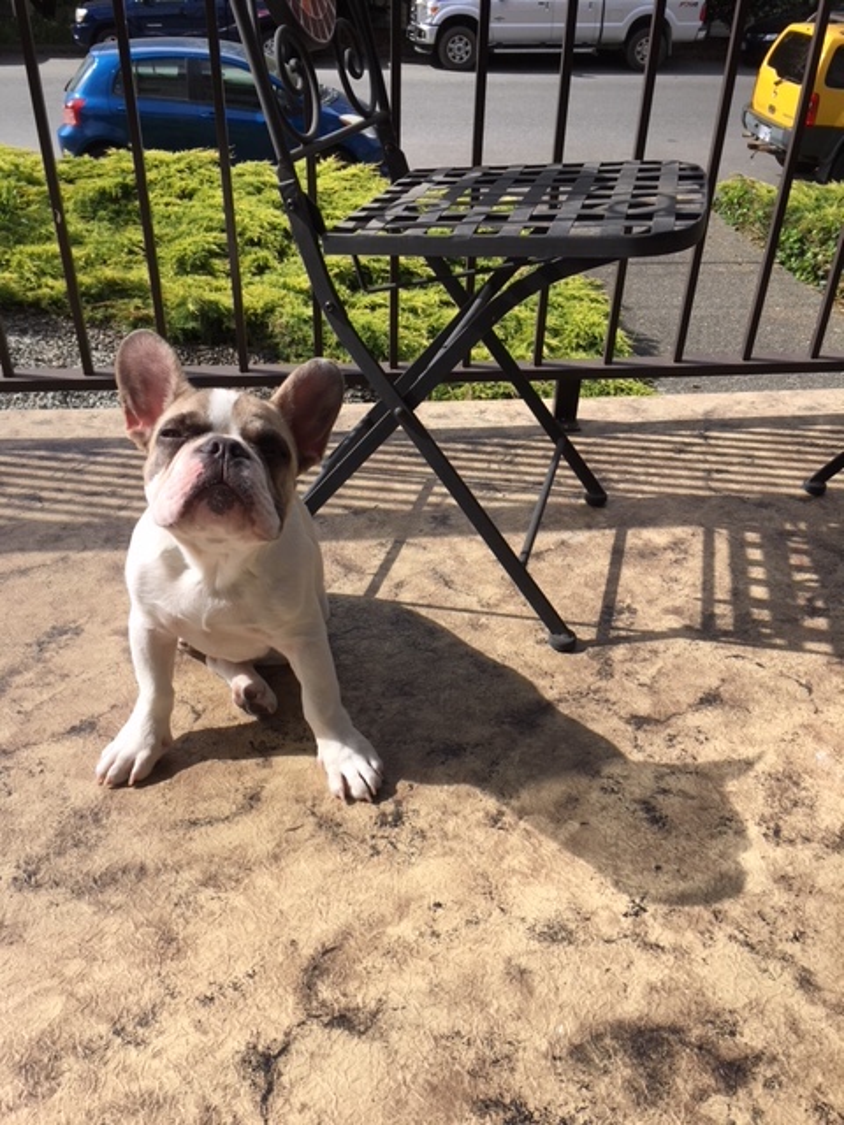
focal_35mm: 29
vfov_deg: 61.7
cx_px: 422
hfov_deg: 48.2
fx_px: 943
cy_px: 562
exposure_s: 1/1304
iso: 25
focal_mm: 4.15
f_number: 2.2
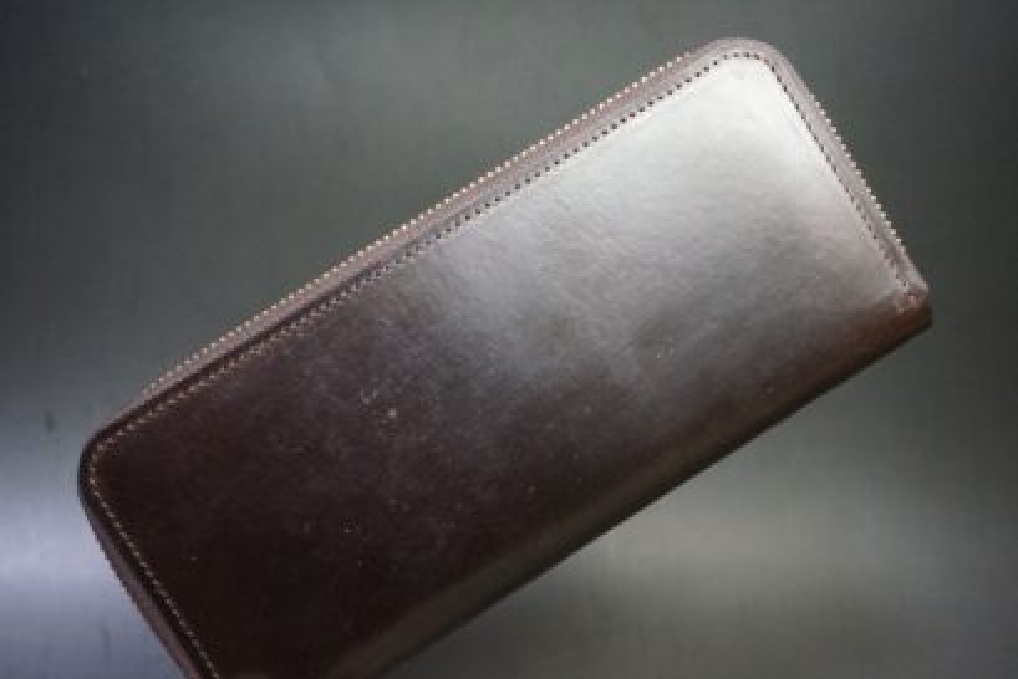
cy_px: 340
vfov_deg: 34.2
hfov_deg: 49.5
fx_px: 1103
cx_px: 509
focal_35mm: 39
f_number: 4.5
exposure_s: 1/125
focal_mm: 26
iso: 3200
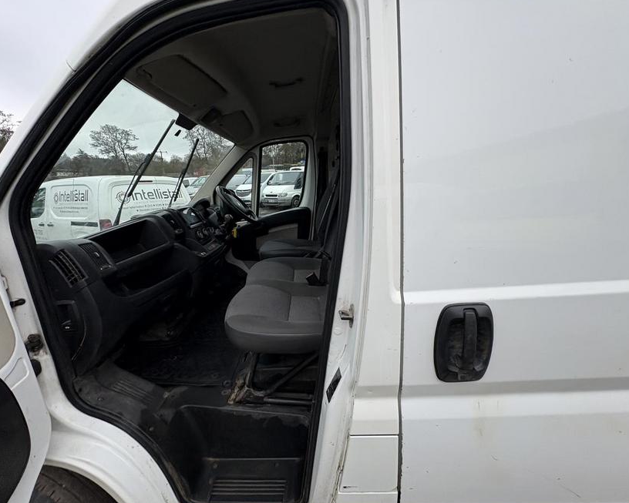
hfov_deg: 96.7
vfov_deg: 84.0
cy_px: 251
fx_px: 279
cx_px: 294
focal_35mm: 15
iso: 50
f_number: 2.2
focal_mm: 2.22
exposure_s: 1/288
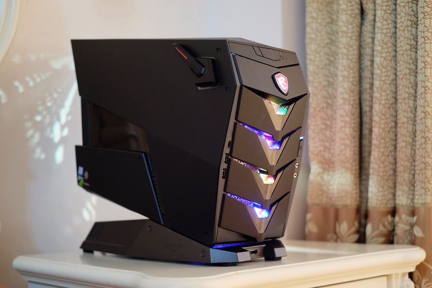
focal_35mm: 53
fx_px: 636
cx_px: 216
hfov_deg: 37.5
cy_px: 144
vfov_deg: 25.5
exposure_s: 1/5
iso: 640
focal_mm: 35
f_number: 2.8
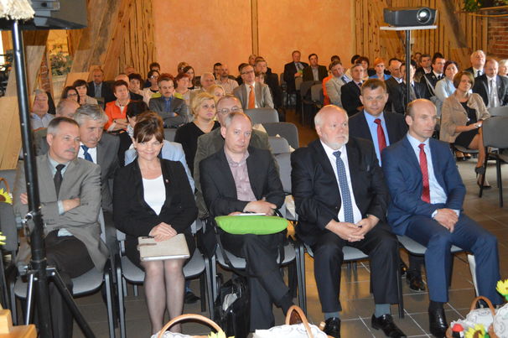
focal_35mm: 48
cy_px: 169
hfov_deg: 41.1
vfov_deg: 28.0
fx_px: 677
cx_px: 254
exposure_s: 1/60
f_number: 4.8
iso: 3200
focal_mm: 32
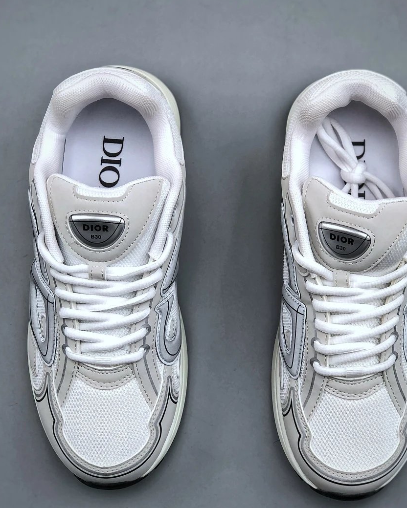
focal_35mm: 77
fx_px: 1159
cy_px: 274
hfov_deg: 19.9
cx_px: 212
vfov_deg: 24.7
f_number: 2.8
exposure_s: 1/100
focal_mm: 6.6
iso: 32
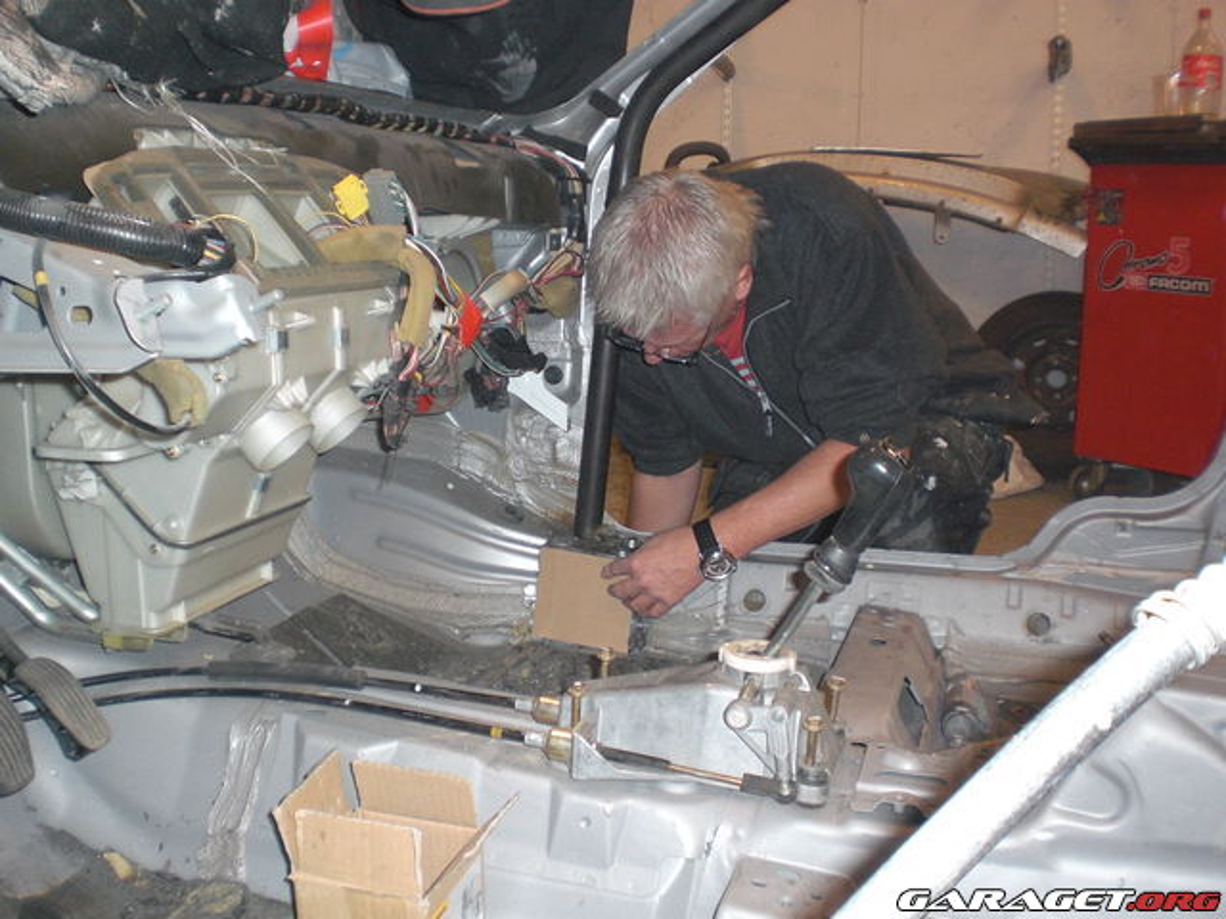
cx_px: 613
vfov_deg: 39.7
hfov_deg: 51.4
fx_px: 1275
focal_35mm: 36
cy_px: 460
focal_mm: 6.3
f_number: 3.1
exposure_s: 1/60
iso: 200
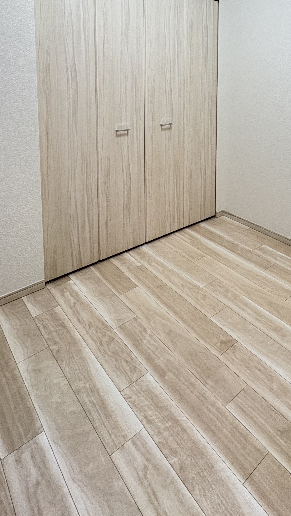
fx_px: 343
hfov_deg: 45.1
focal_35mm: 25
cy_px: 106
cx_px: 201
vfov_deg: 67.3
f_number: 2.2
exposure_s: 1/117
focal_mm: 2.22
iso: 200
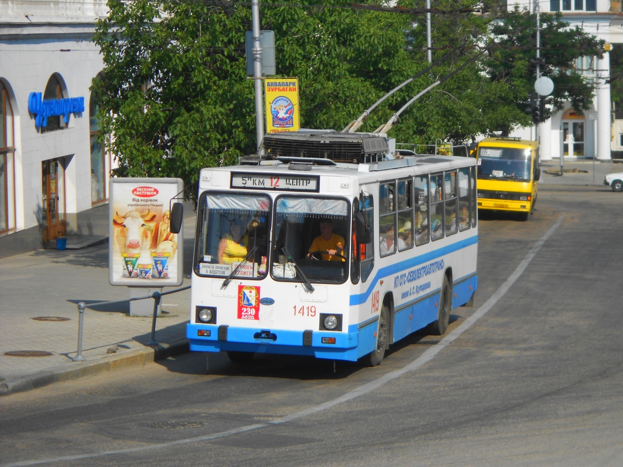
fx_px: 2340
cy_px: 234
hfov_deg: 15.2
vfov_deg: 11.4
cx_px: 312
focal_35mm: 130
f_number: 6.5
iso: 80
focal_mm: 23
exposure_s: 1/250
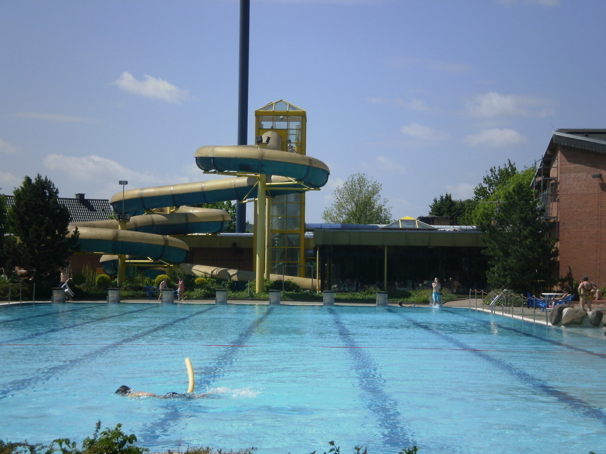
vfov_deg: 20.2
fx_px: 1278
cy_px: 227
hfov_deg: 26.7
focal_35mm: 73
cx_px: 303
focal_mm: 12.95
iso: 100
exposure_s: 1/125
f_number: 14.1
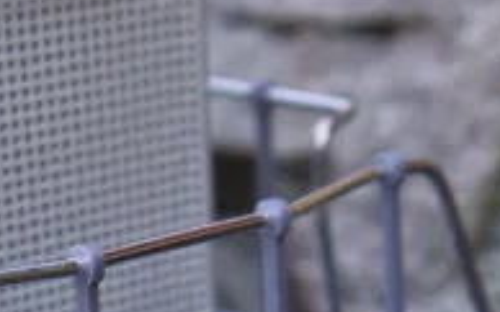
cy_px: 352
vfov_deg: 8.9
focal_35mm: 146
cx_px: -102
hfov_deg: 13.9
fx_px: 1988
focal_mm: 16
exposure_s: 1/100
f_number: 4
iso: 100
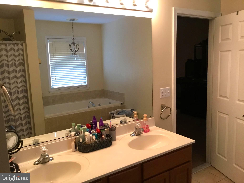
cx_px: 122
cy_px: 92
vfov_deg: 45.4
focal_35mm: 31
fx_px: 219
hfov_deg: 58.4
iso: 80
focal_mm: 3.3
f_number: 2.4
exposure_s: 1/30
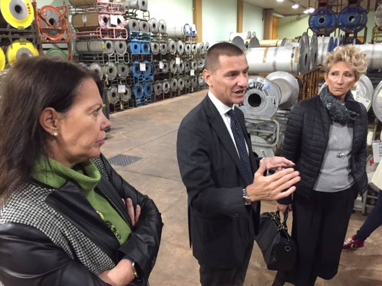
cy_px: 143
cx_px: 191
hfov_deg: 61.7
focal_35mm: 29
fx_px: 320
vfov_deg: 48.2
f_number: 2.2
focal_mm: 4.15
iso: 320
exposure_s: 1/17
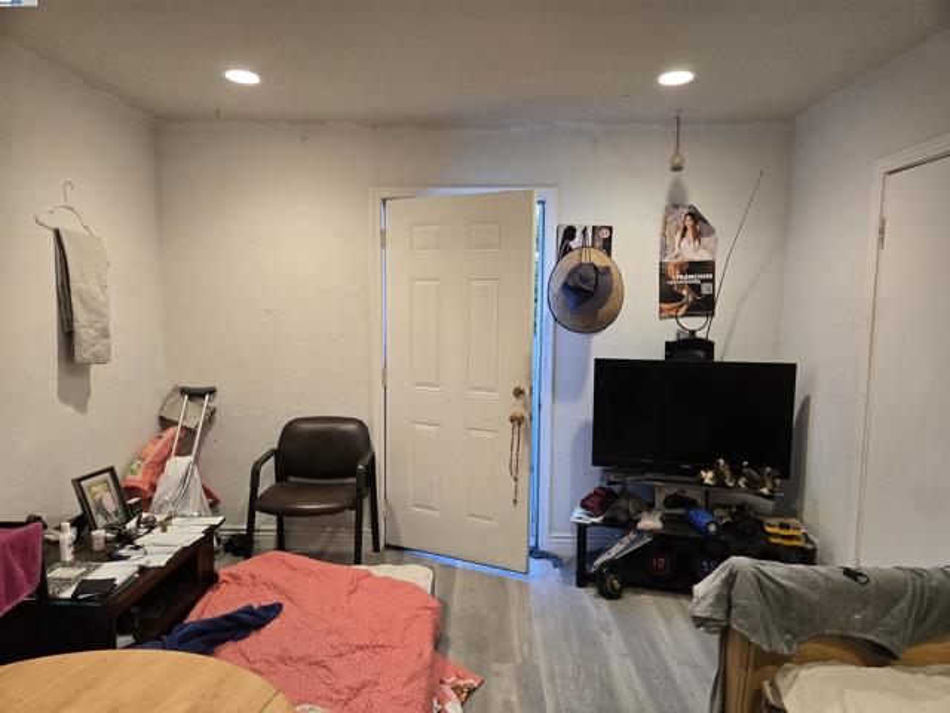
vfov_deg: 58.9
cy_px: 356
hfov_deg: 73.9
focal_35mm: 23
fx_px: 631
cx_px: 475
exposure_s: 1/120
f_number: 1.8
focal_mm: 5.4
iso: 200
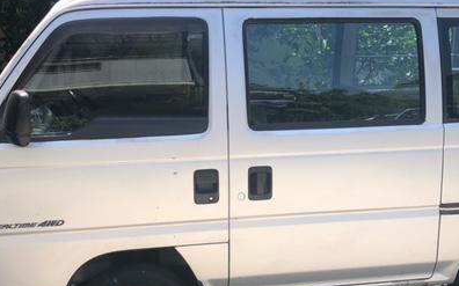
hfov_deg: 41.8
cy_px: 151
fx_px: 600
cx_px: 257
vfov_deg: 26.8
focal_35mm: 48
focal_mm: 4
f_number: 1.8
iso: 20
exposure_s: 1/684
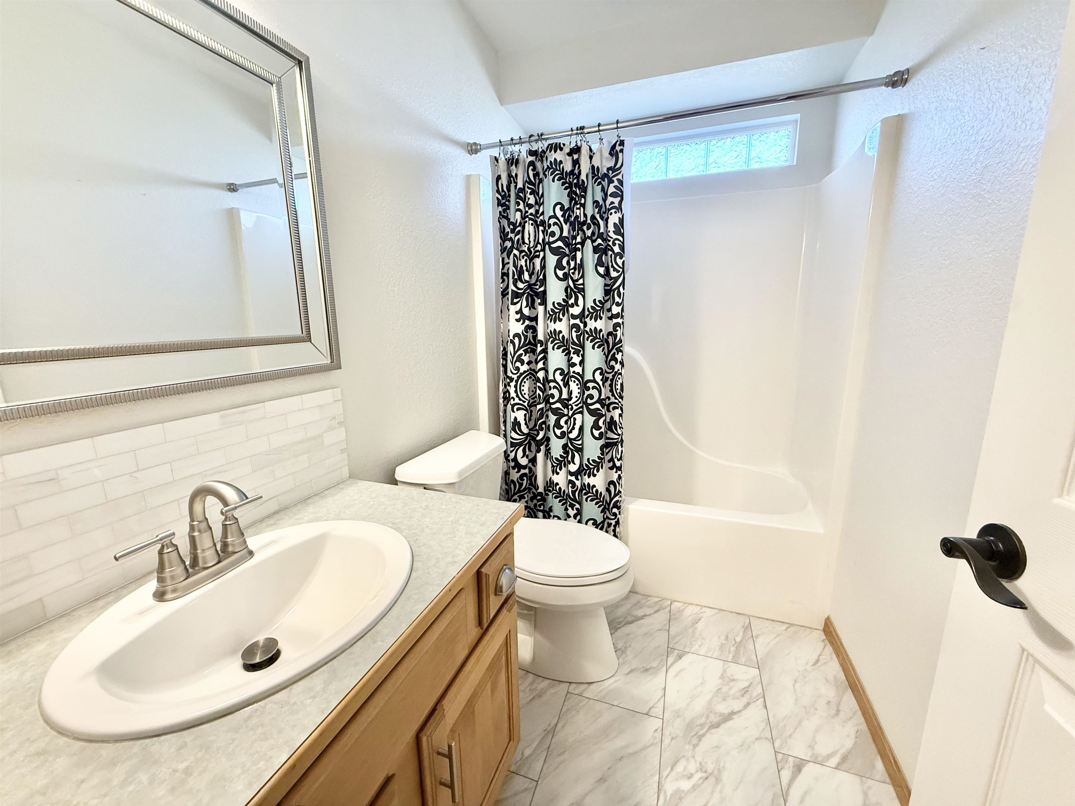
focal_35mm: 14
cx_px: 538
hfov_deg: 102.1
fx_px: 435
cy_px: 403
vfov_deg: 85.7
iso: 320
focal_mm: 2.22
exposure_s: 1/120
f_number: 2.2
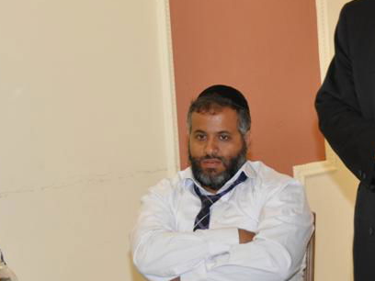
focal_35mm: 130
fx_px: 1408
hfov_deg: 15.1
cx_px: 310
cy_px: 101
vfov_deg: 11.4
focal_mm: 36
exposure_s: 1/60
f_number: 4.2
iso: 800
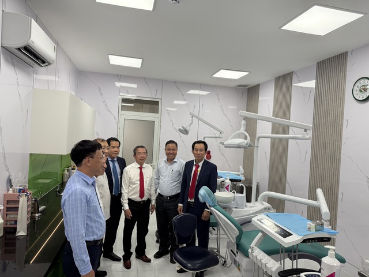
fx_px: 256
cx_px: 184
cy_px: 138
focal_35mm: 24
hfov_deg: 71.6
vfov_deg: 56.8
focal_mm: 6.76
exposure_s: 1/100
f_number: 1.78
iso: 125
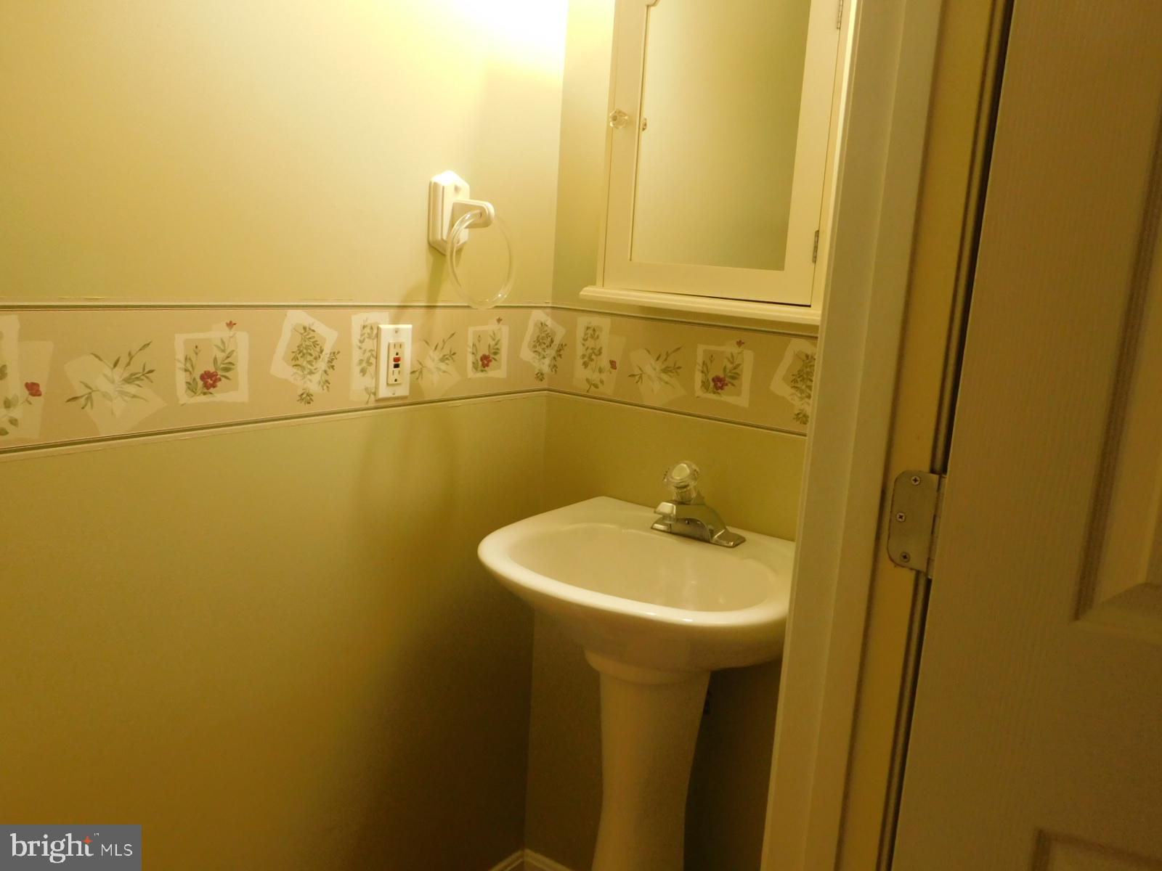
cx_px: 581
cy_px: 436
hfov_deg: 63.4
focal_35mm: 28
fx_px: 940
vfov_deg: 49.7
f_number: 3.2
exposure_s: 1/30
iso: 320
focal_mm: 4.9
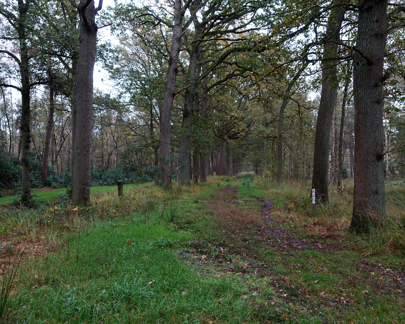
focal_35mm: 28
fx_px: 336
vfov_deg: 51.5
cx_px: 188
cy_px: 157
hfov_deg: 62.1
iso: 125
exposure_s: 1/30
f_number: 2.8
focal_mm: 8.8
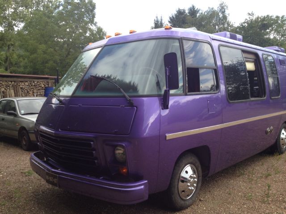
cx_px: 143
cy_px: 107
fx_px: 289
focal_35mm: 35
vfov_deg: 40.7
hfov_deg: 52.6
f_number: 2.4
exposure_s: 1/326
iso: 50
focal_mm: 4.28
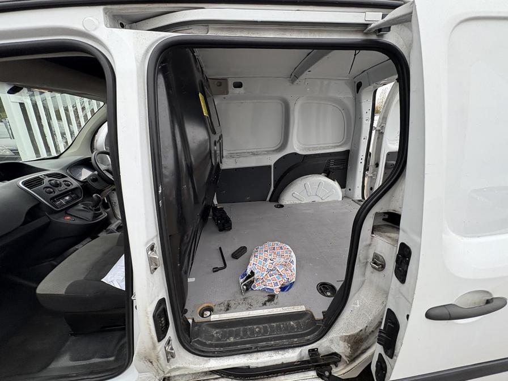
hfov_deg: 102.1
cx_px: 254
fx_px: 205
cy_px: 190
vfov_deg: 85.7
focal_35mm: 14
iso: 64
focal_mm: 2.22
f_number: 2.2
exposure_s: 1/144
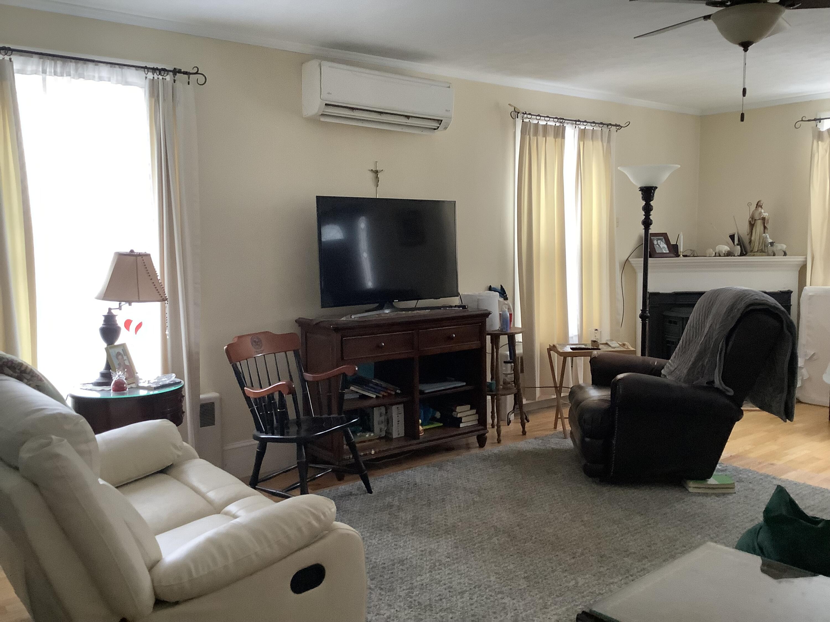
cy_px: 311
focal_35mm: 31
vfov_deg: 45.4
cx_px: 415
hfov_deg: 58.4
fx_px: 743
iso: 400
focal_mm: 3.3
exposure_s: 1/50
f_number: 2.4
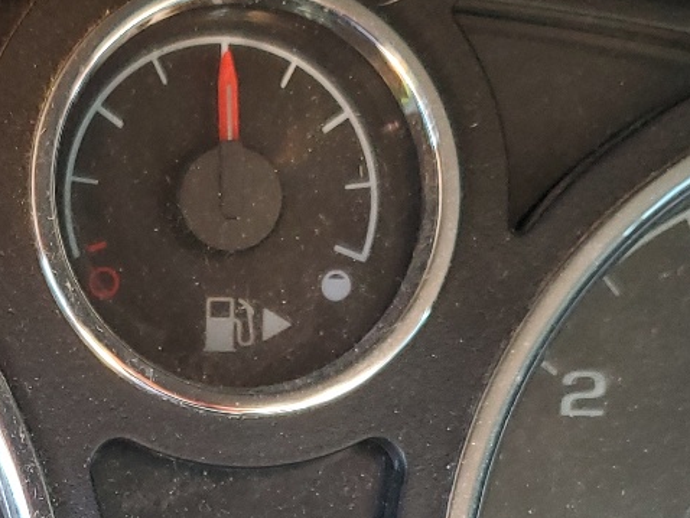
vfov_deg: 16.0
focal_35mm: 87
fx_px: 1735
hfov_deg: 22.2
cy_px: 687
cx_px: 130
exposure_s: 1/60.2
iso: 135
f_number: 1.5
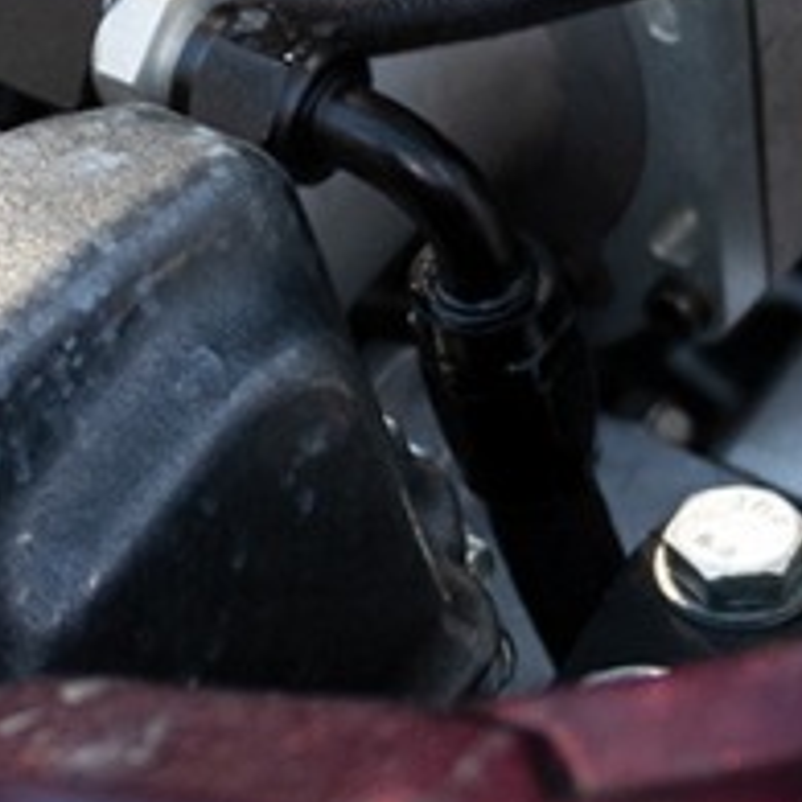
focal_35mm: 268
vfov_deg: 6.4
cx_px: -1061
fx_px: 7025
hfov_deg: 6.3
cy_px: -469
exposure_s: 1/250
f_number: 2.8
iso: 640
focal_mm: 38
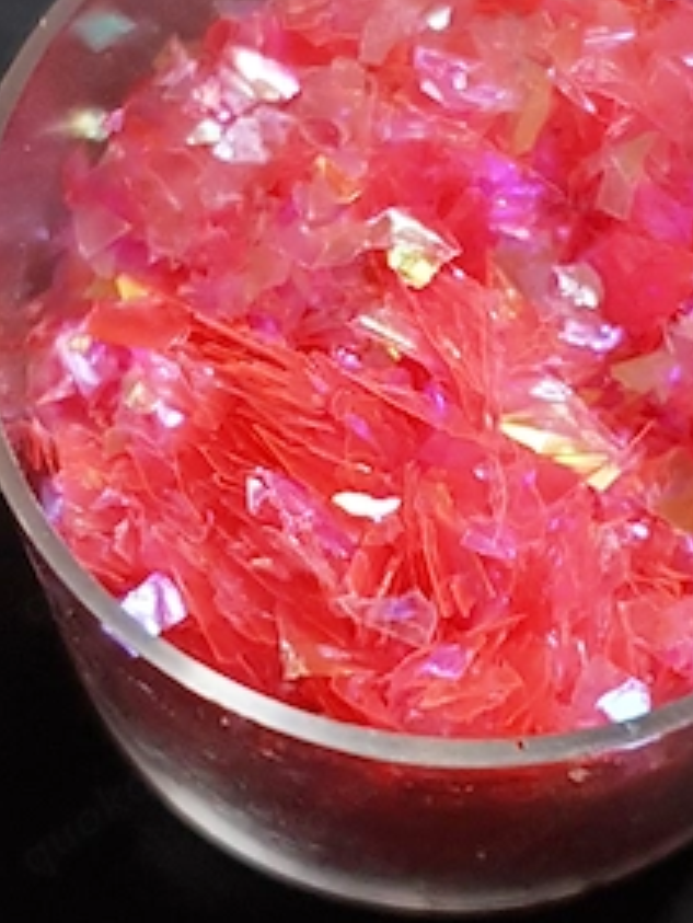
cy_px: 348
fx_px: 987
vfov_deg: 49.6
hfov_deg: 38.3
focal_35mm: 37
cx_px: 463
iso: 200
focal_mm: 4.3
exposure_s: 1/60
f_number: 1.5
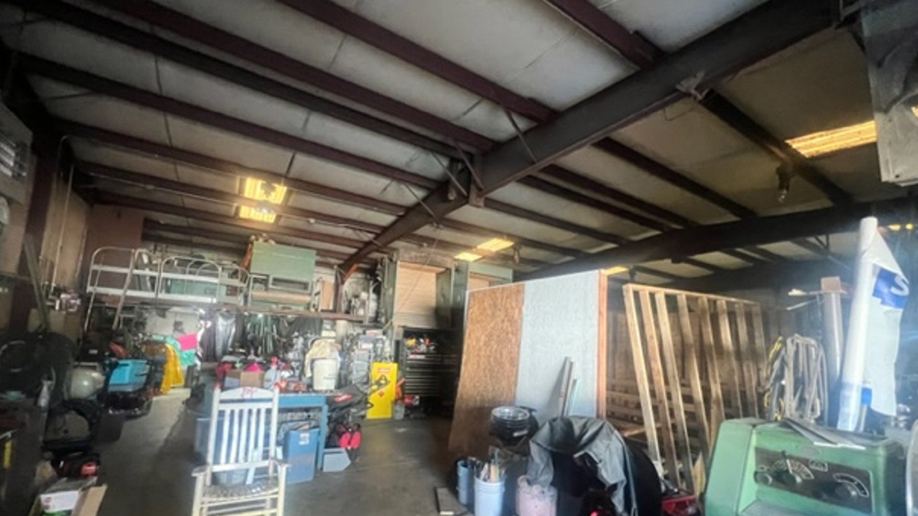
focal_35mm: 15
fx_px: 365
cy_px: 301
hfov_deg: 103.0
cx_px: 458
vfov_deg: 70.0
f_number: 1.8
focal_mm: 1.57
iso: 400
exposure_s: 1/42
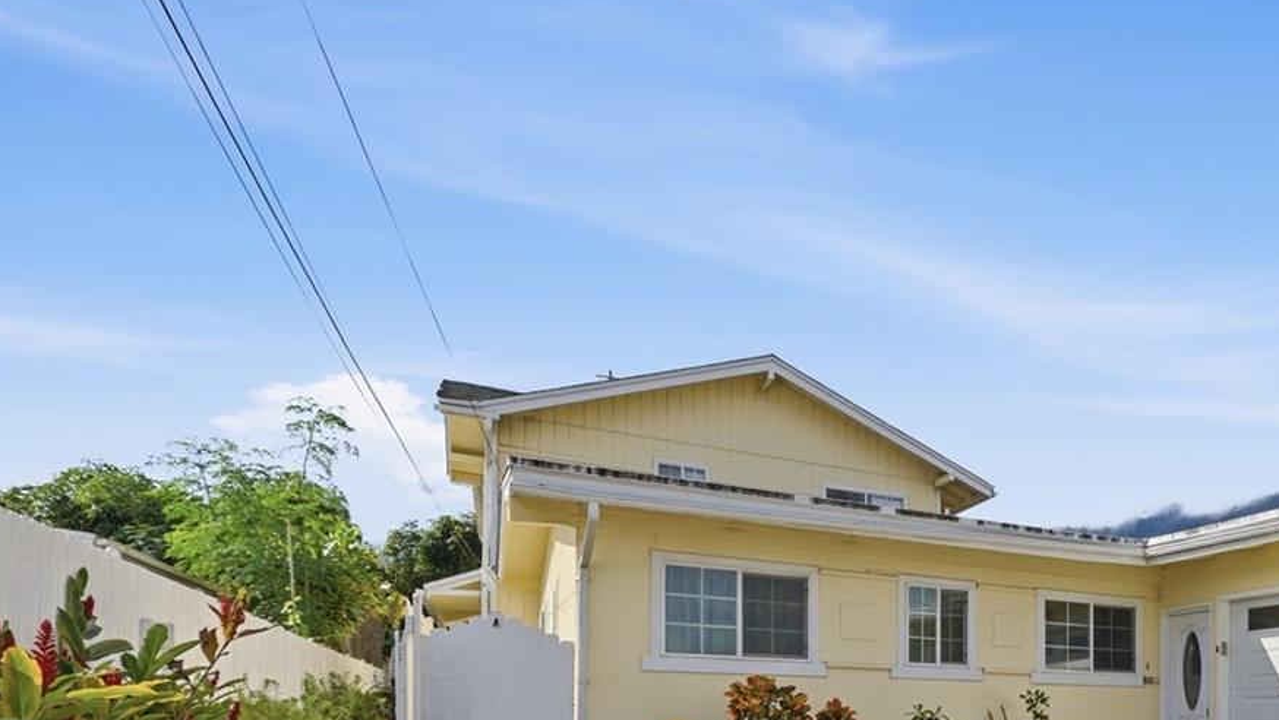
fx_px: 780
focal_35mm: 23
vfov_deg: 46.9
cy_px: 575
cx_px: 1134
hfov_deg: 66.0
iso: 400
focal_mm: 12
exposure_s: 1/8000
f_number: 8
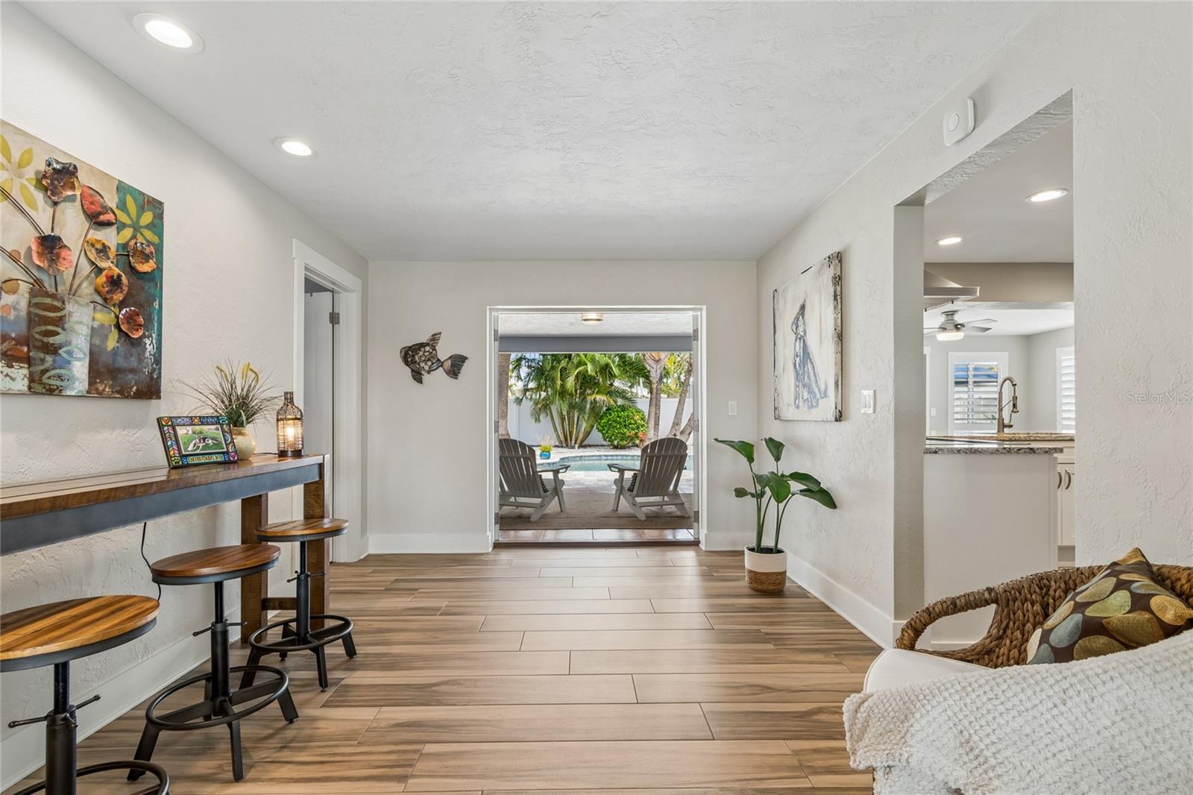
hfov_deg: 100.4
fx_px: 497
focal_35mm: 15
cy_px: 398
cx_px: 596
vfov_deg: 77.3
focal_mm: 10
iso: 100
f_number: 8
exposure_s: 1/1.25
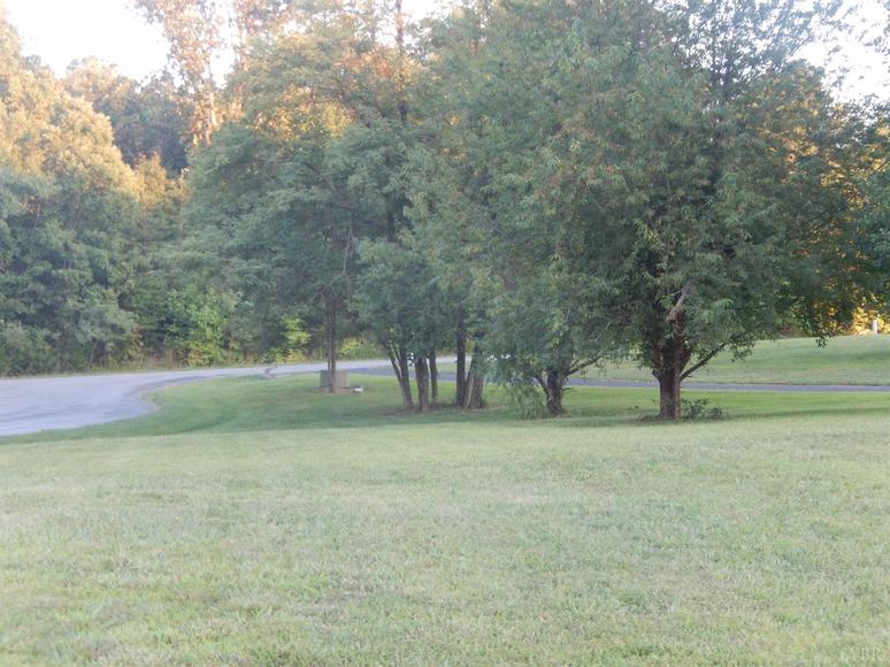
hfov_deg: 29.0
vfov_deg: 21.9
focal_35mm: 67
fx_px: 1722
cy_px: 334
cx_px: 445
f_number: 4.8
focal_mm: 12
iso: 250
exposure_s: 1/30
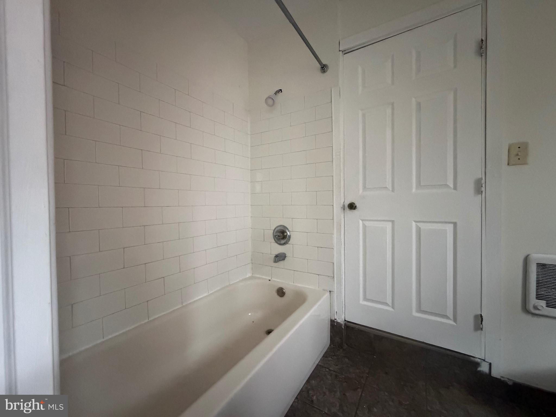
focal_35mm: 14
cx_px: 278
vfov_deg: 85.7
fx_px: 225
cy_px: 208
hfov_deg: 102.1
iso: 1250
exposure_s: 1/60
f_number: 2.2
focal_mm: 2.22
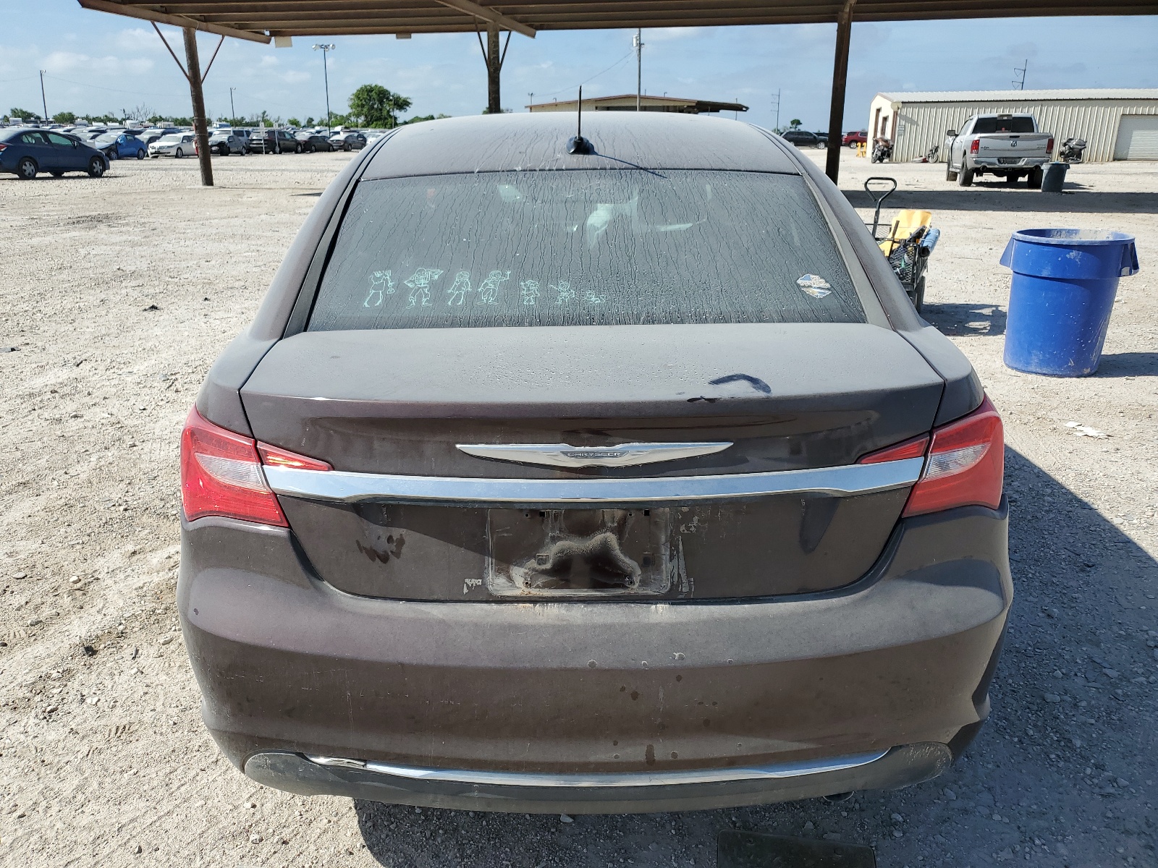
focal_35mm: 26
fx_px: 870
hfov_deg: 67.3
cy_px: 434
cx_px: 579
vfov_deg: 53.1
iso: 50
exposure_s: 1/3333
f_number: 1.5
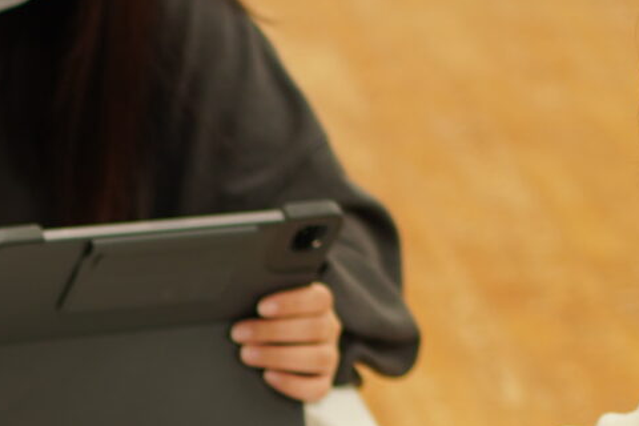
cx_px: -162
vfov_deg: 6.5
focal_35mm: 210
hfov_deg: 9.6
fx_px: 3727
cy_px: 655
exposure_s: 1/60
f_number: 1.8
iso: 100
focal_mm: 35
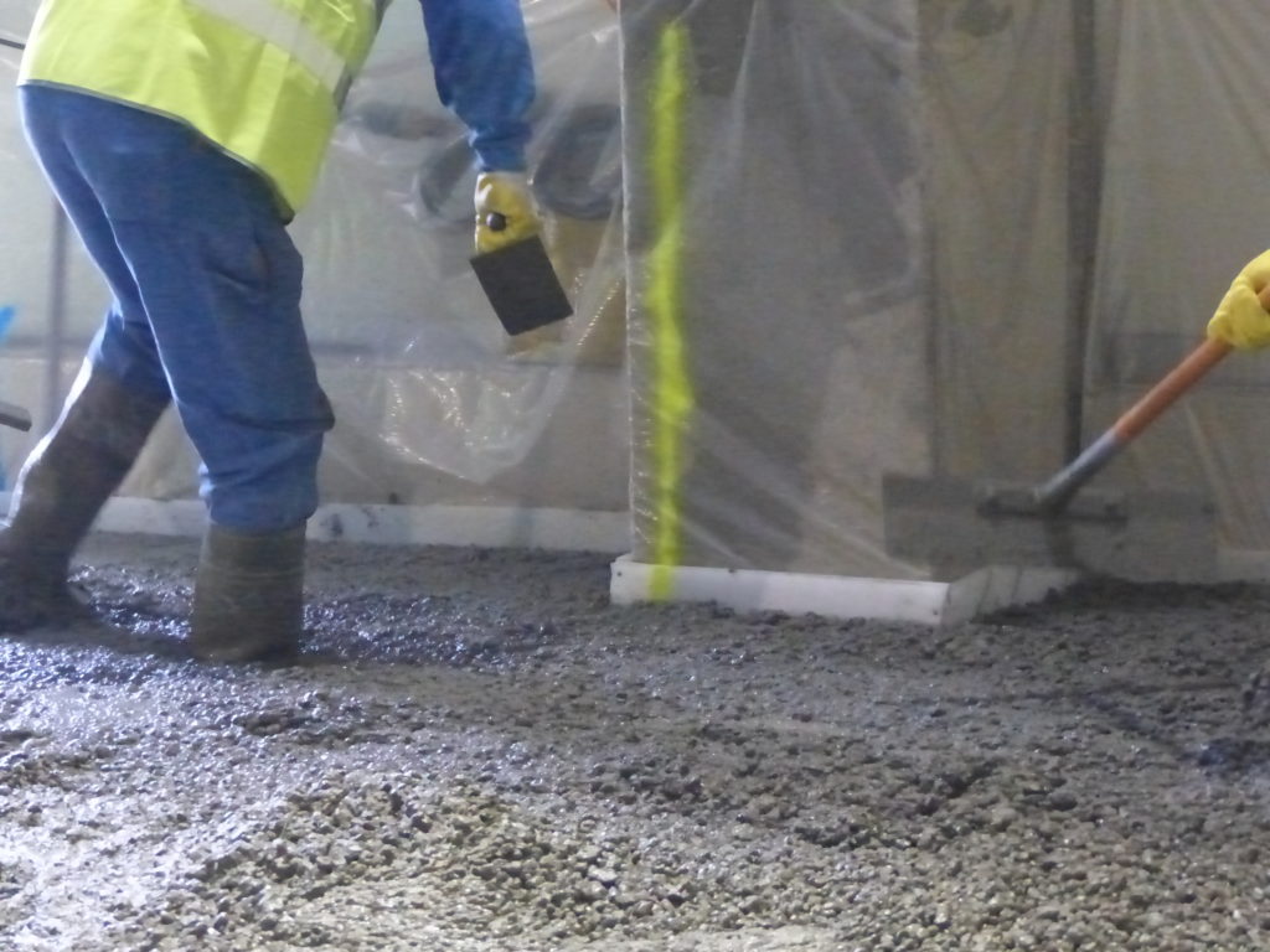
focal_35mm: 130
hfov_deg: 15.2
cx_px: 635
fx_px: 4769
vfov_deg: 11.4
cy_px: 476
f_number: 2.8
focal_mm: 21.4
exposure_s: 1/50
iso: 3200
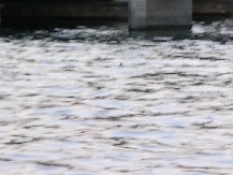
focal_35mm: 486
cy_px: -50
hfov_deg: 4.1
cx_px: 208
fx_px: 3273
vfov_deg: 3.1
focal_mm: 44.7
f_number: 4
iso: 50
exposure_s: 1/22
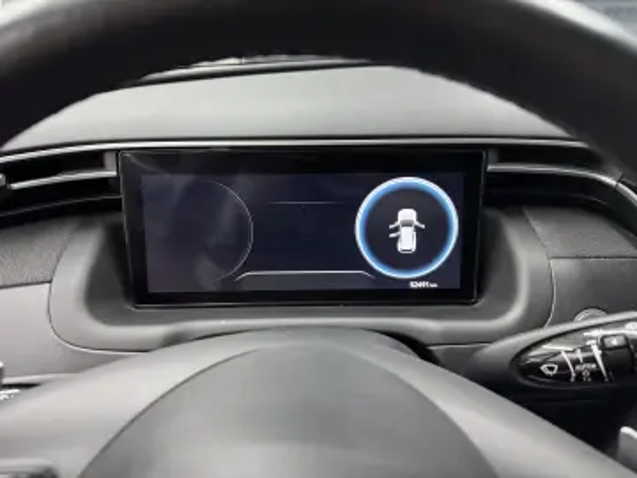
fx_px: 442
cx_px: 318
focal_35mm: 24
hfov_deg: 71.6
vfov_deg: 56.8
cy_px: 239
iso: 640
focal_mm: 6.76
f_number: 1.78
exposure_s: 1/33
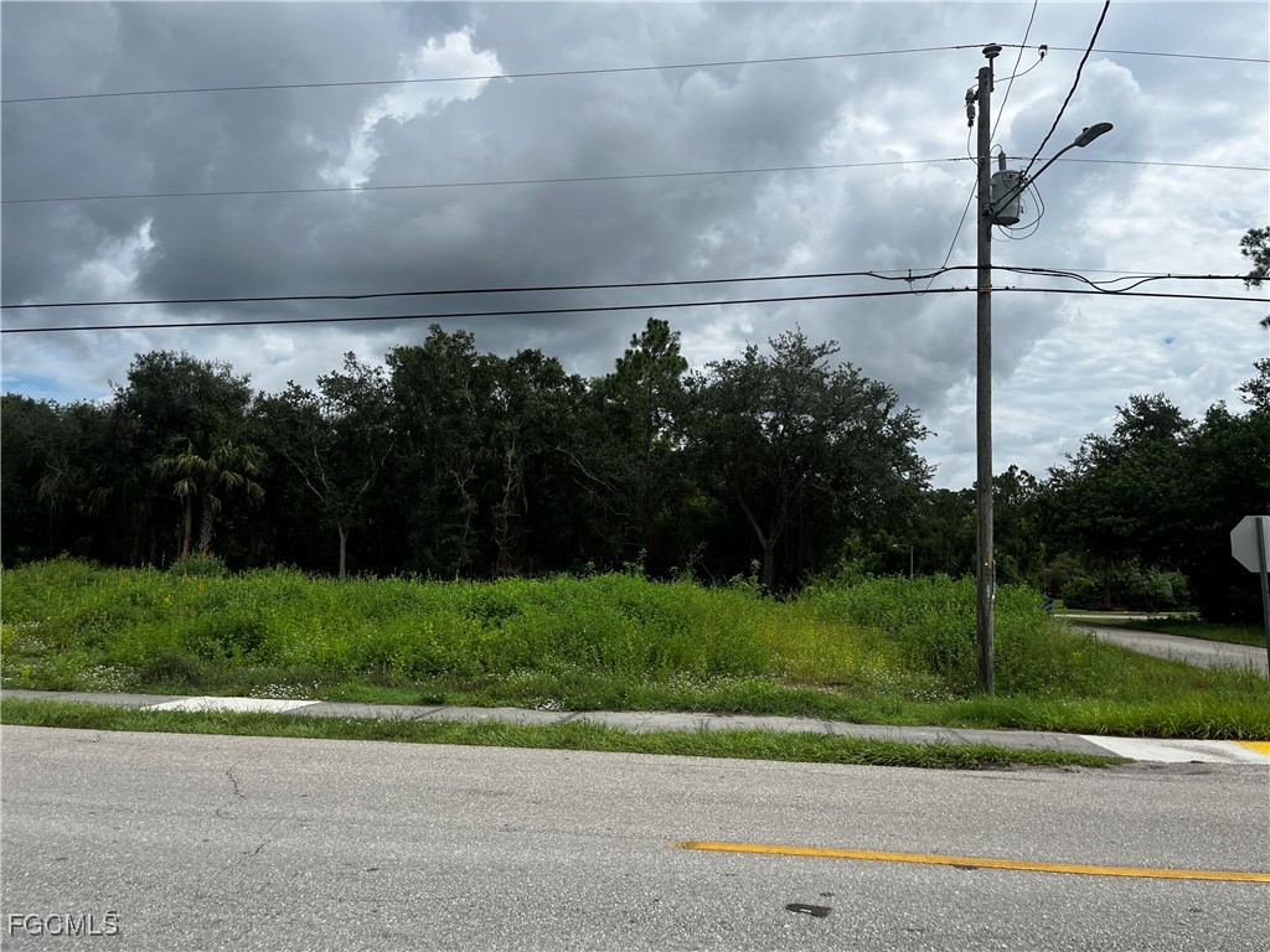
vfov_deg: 53.1
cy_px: 476
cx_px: 635
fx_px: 954
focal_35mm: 26
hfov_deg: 67.3
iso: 50
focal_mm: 5.1
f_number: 1.6
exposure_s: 1/4310
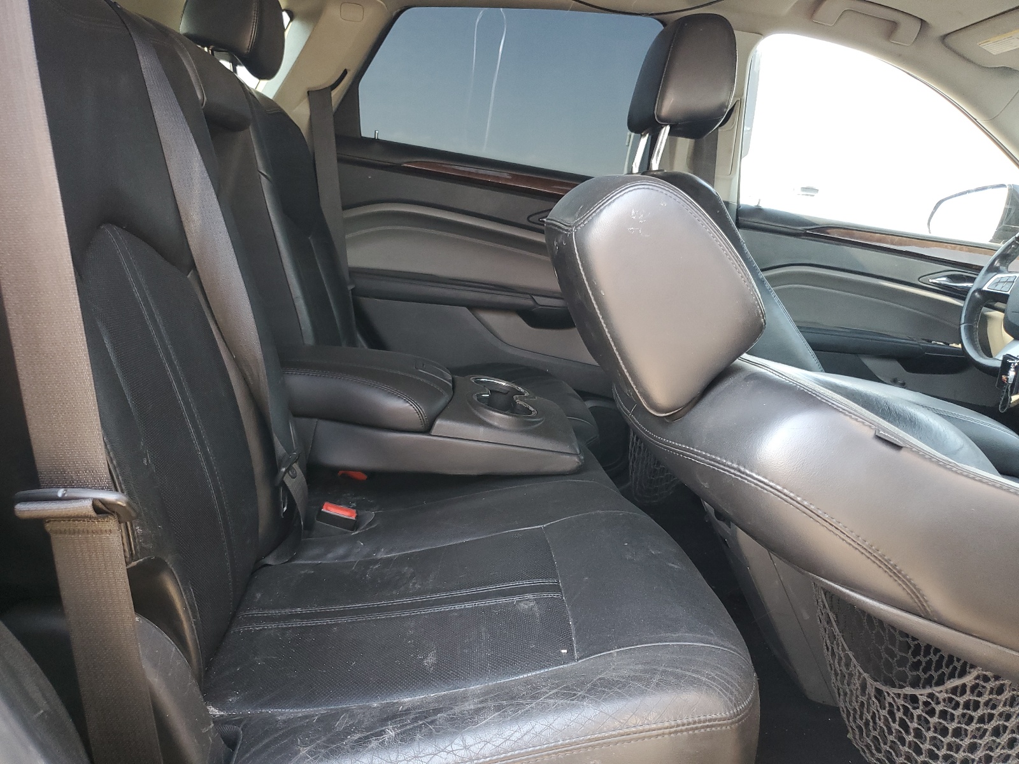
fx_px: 765
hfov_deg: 67.3
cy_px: 382
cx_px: 510
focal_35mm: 26
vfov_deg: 53.1
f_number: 1.5
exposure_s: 1/120
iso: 98
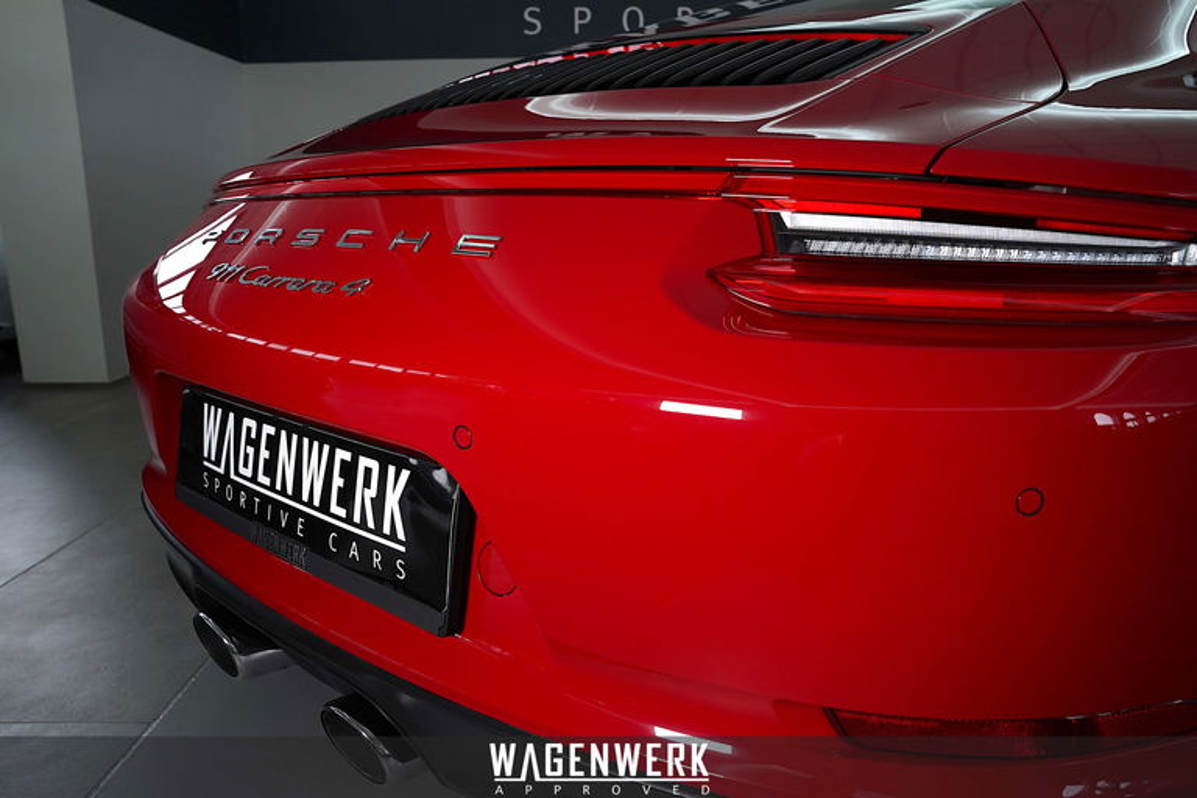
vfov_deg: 48.6
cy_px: 399
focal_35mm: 27
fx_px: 884
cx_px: 598
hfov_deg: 68.2
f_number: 7.1
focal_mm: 26.6
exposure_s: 1/5
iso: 1250
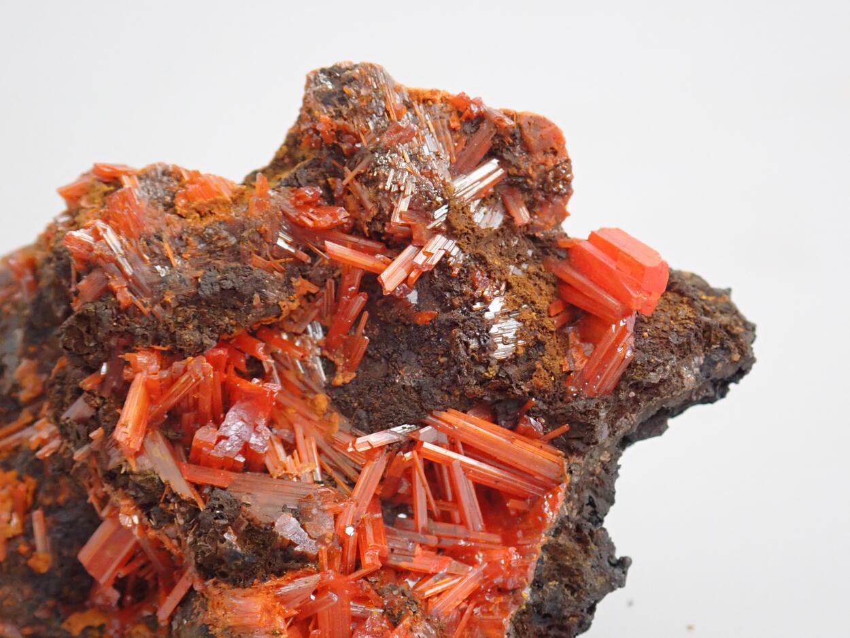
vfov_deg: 14.8
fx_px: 2456
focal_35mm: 100
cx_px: 425
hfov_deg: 19.6
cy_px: 319
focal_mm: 18
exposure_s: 1/40
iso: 800
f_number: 4.9
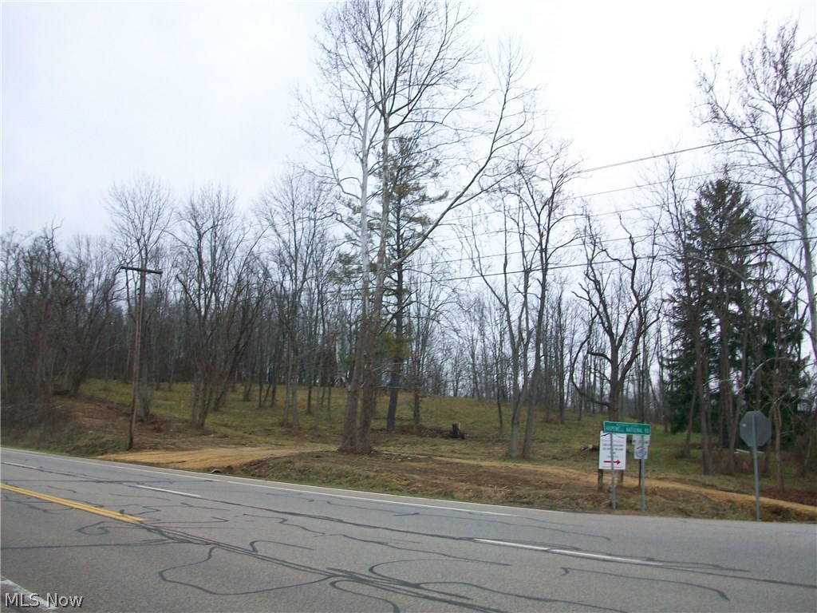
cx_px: 408
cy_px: 306
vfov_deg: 41.8
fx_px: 802
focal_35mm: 34
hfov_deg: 54.0
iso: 80
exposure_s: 1/120
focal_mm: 5.7
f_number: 2.8
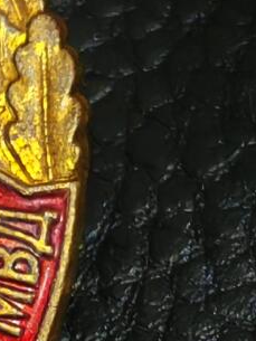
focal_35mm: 436
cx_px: -229
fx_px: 4296
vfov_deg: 4.5
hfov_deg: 3.4
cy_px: 257
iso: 640
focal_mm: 7.62
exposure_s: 1/50
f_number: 1.6
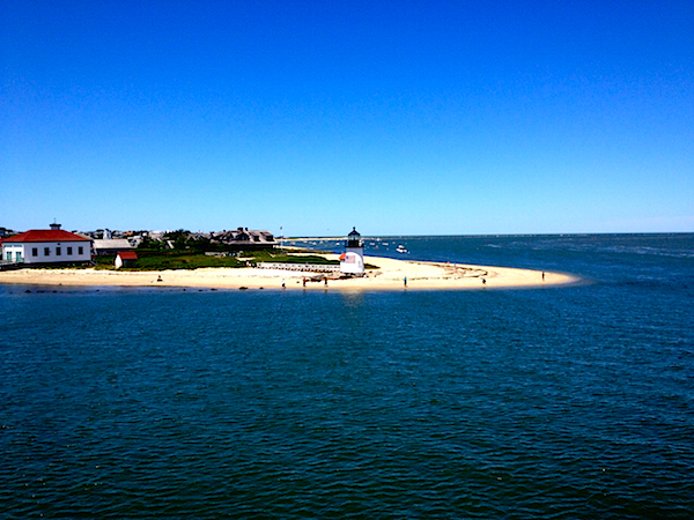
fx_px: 702
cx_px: 347
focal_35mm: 35
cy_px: 260
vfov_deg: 40.7
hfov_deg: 52.6
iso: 50
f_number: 2.4
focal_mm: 4.28
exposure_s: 1/1905
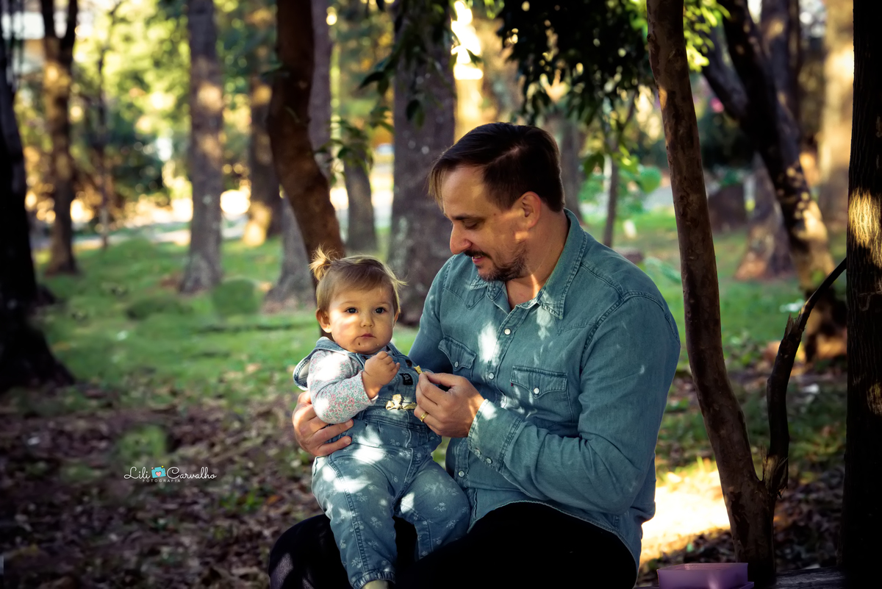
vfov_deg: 11.0
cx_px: 441
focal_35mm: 125
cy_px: 294
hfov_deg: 16.4
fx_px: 3063
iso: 2000
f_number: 8
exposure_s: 1/200
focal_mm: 125
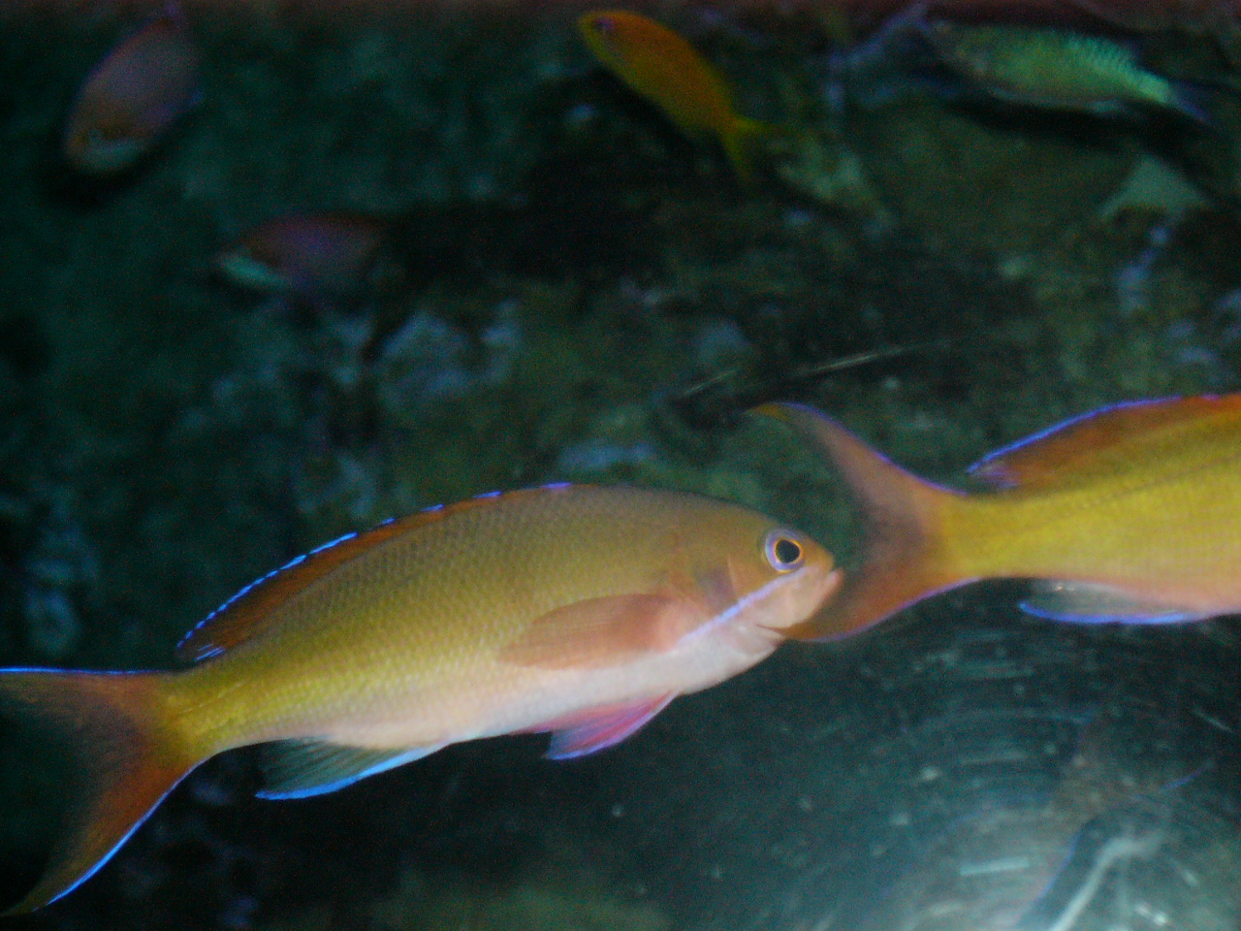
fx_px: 3764
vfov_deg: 14.1
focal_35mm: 105
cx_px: 620
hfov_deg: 18.7
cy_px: 466
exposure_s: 1/60
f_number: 4.9
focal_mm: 17.4
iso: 300
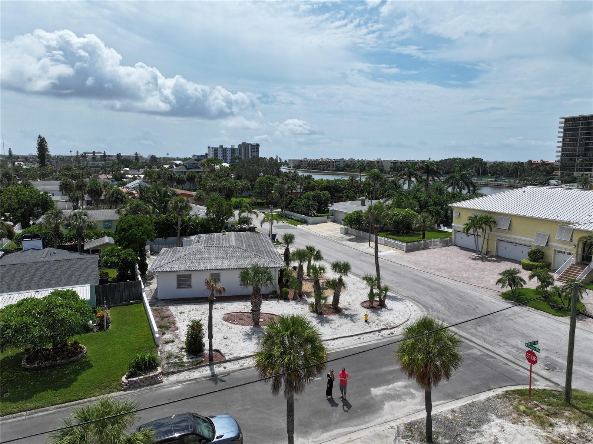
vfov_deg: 56.8
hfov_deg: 71.6
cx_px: 296
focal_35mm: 24
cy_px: 222
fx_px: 411
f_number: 2.8
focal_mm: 12.29
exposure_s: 1/4000
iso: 100
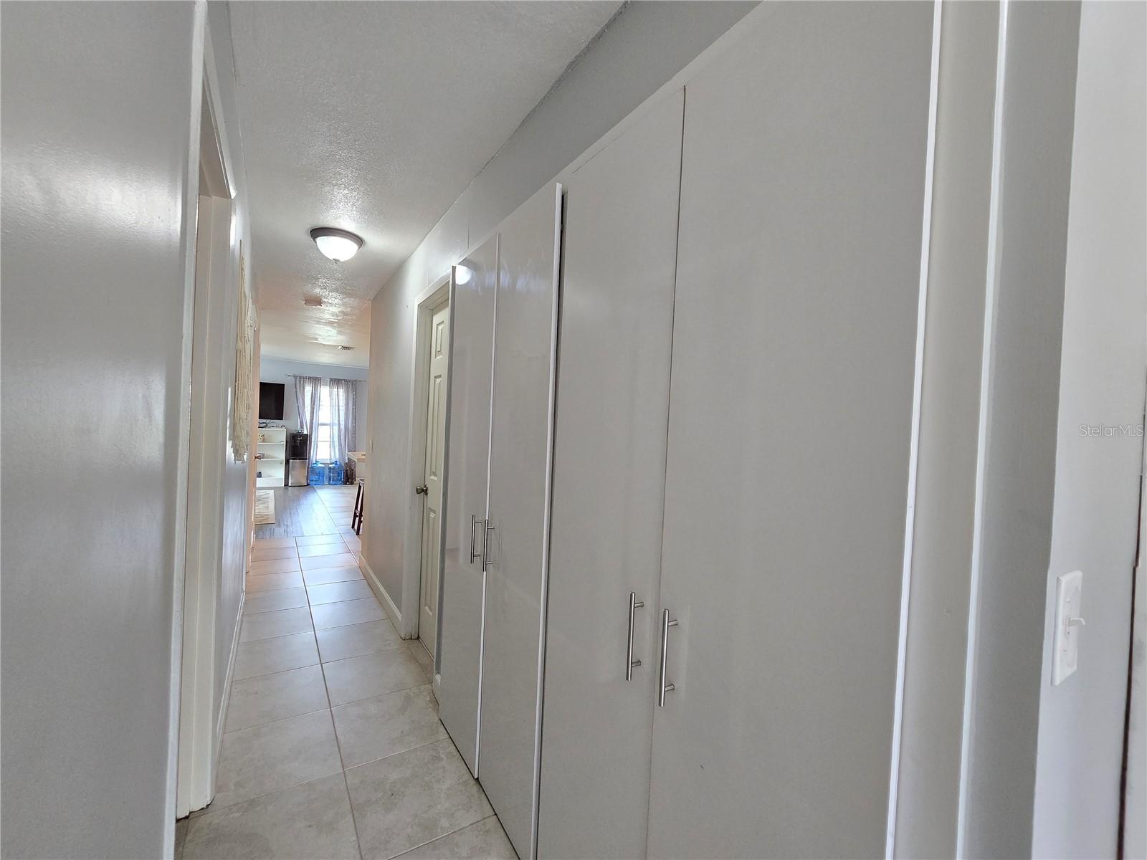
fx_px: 431
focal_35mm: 13
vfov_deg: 89.9
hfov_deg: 106.2
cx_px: 574
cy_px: 430
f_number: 2.2
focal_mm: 2.2
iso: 500
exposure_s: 1/60
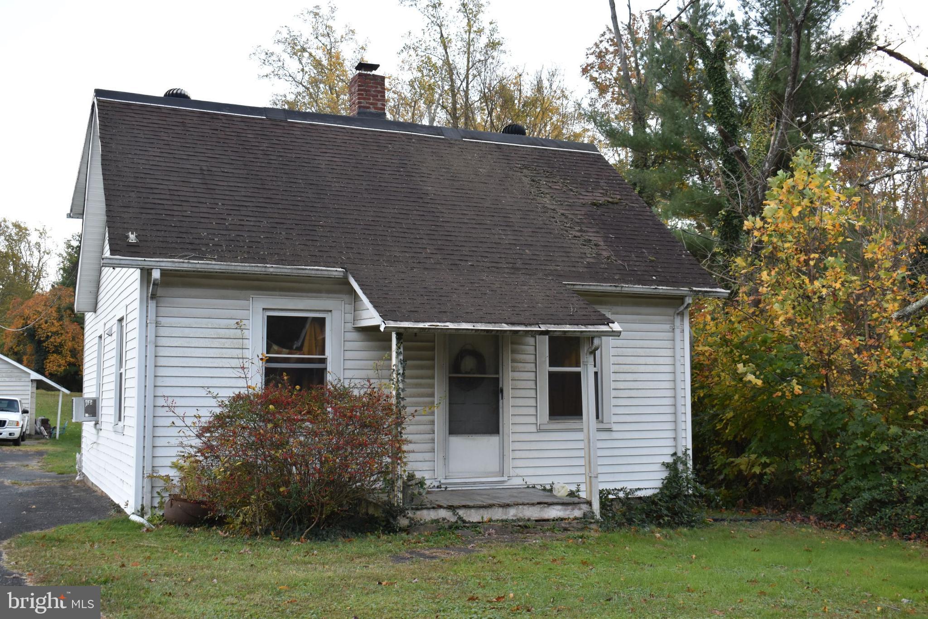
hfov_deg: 47.9
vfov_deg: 33.0
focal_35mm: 40
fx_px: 1044
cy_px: 310
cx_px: 464
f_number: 6.3
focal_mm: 27
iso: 400
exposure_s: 1/160
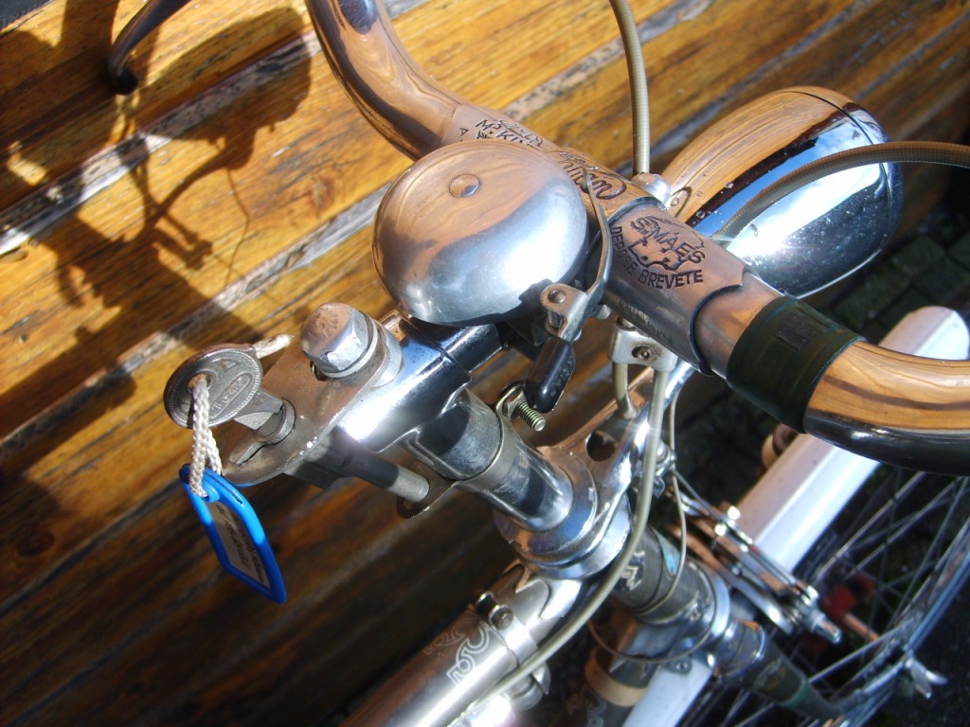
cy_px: 364
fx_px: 981
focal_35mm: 35
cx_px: 485
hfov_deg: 52.6
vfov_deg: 40.7
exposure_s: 1/350
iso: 50
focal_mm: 5.8
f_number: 2.8
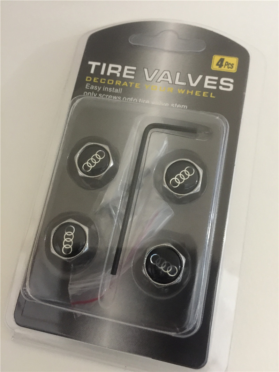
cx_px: 140
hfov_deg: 48.2
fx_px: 312
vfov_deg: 61.6
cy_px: 186
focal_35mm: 29
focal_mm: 4.15
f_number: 2.2
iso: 160
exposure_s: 1/8
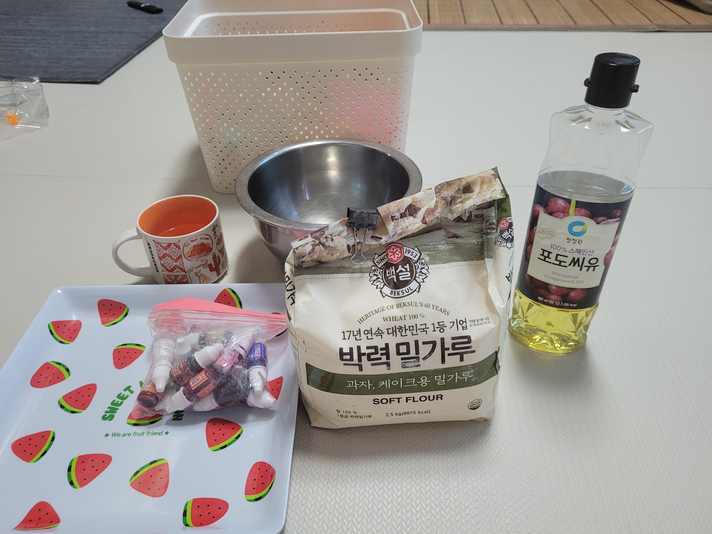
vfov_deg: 53.1
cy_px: 267
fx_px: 535
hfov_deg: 67.3
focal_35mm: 26
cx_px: 356
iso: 250
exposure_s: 1/120
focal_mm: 5.4
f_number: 1.8
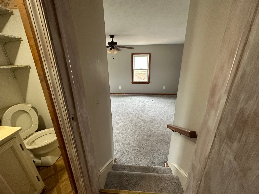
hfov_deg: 102.1
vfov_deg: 85.7
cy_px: 97
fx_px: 105
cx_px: 130
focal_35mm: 14
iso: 400
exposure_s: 1/60
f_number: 2.2
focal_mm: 2.22
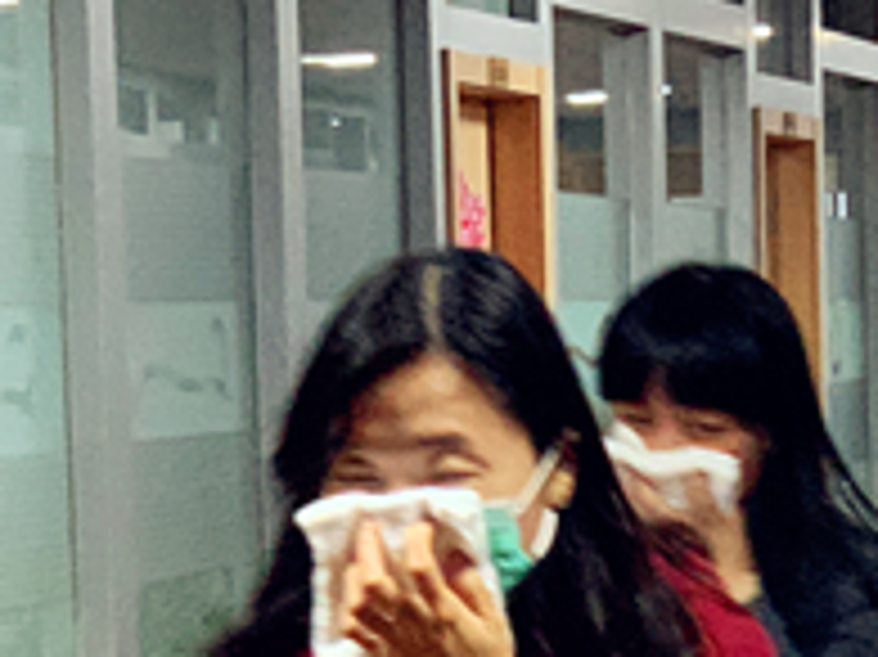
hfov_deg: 9.3
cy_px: 1017
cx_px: 770
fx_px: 5399
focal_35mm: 213
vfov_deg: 6.9
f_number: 2.4
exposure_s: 1/50
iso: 320
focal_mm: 6
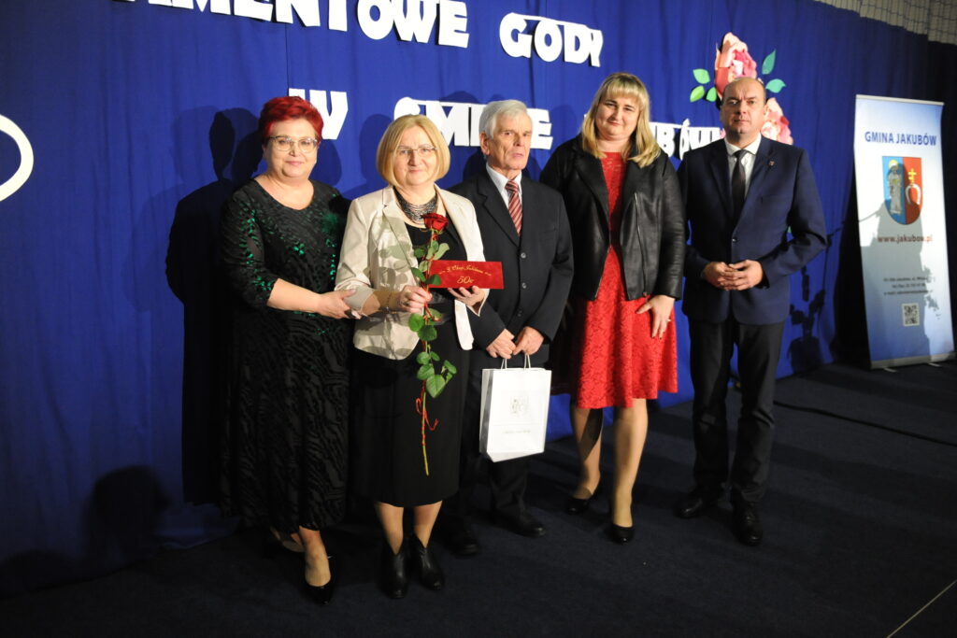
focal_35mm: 32
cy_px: 319
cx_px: 478
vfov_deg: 41.1
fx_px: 851
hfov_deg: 58.7
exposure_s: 1/160
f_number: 2.8
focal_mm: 32
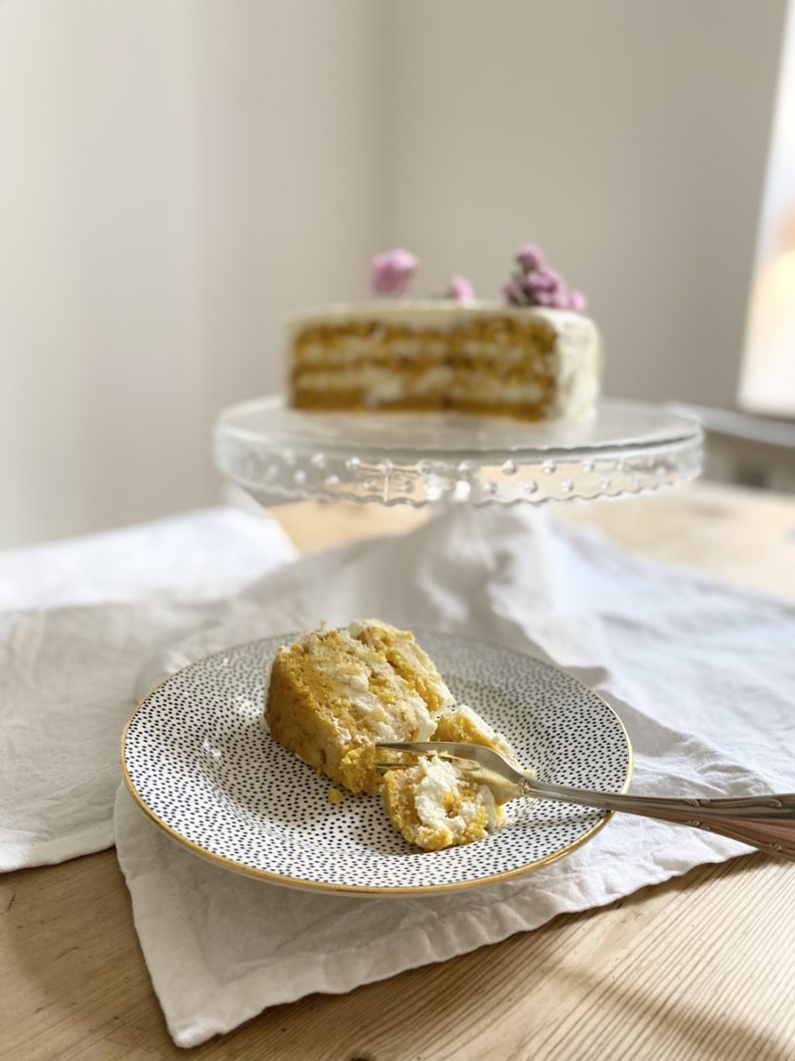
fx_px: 796
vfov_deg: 67.3
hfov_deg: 53.1
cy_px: 530
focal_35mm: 26
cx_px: 398
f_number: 1.8
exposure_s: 1/50
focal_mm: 4.25
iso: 125
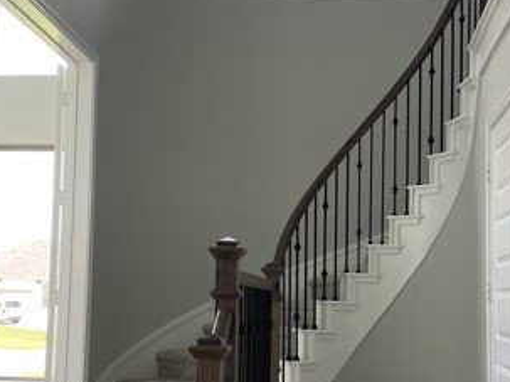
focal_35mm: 55
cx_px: 234
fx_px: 810
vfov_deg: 26.4
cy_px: 259
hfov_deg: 34.9
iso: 40
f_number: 1.6
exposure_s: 1/121
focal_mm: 4.2
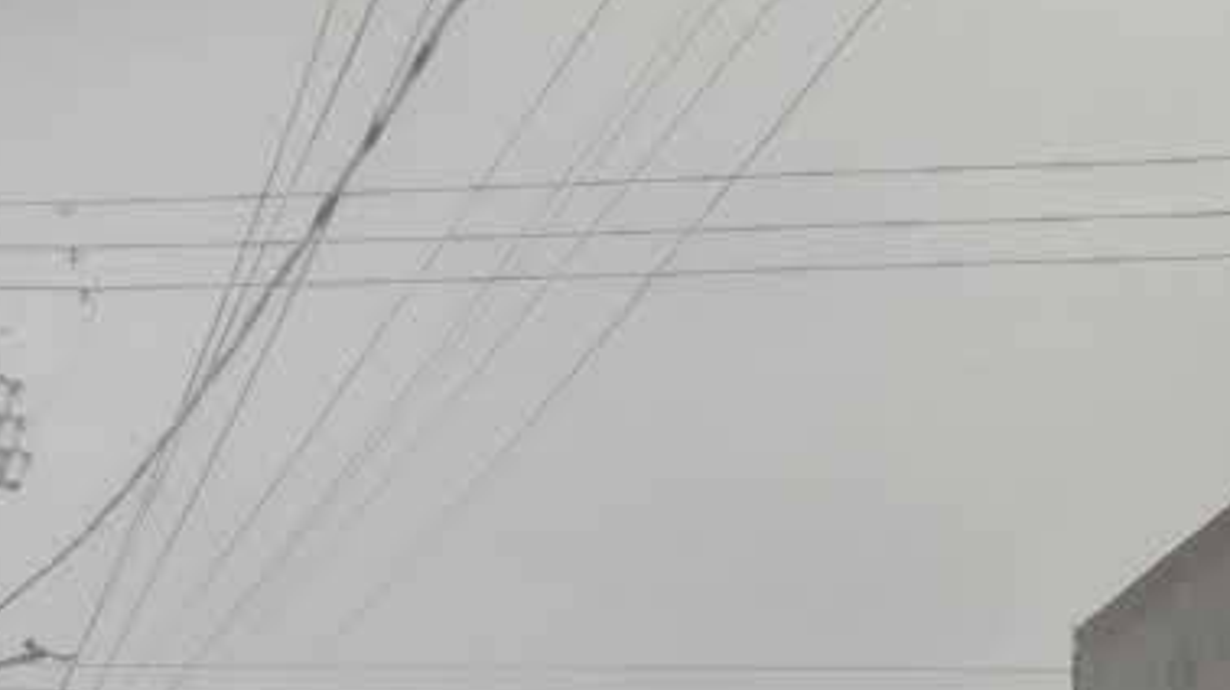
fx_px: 1956
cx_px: -52
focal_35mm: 60
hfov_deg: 31.7
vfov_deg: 18.5
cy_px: 908
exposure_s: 1/188
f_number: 1.7
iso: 40
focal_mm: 3.92
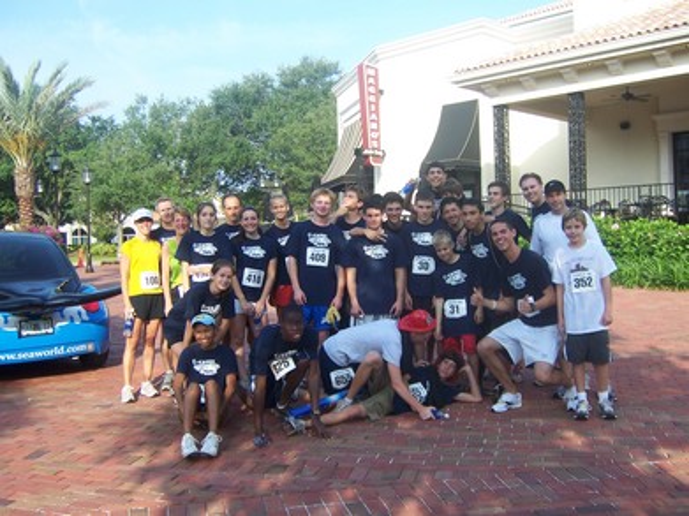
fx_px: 716
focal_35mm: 36
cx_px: 344
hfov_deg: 51.4
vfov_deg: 39.6
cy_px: 258
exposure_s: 1/400
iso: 80
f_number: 2.8
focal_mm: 6.2
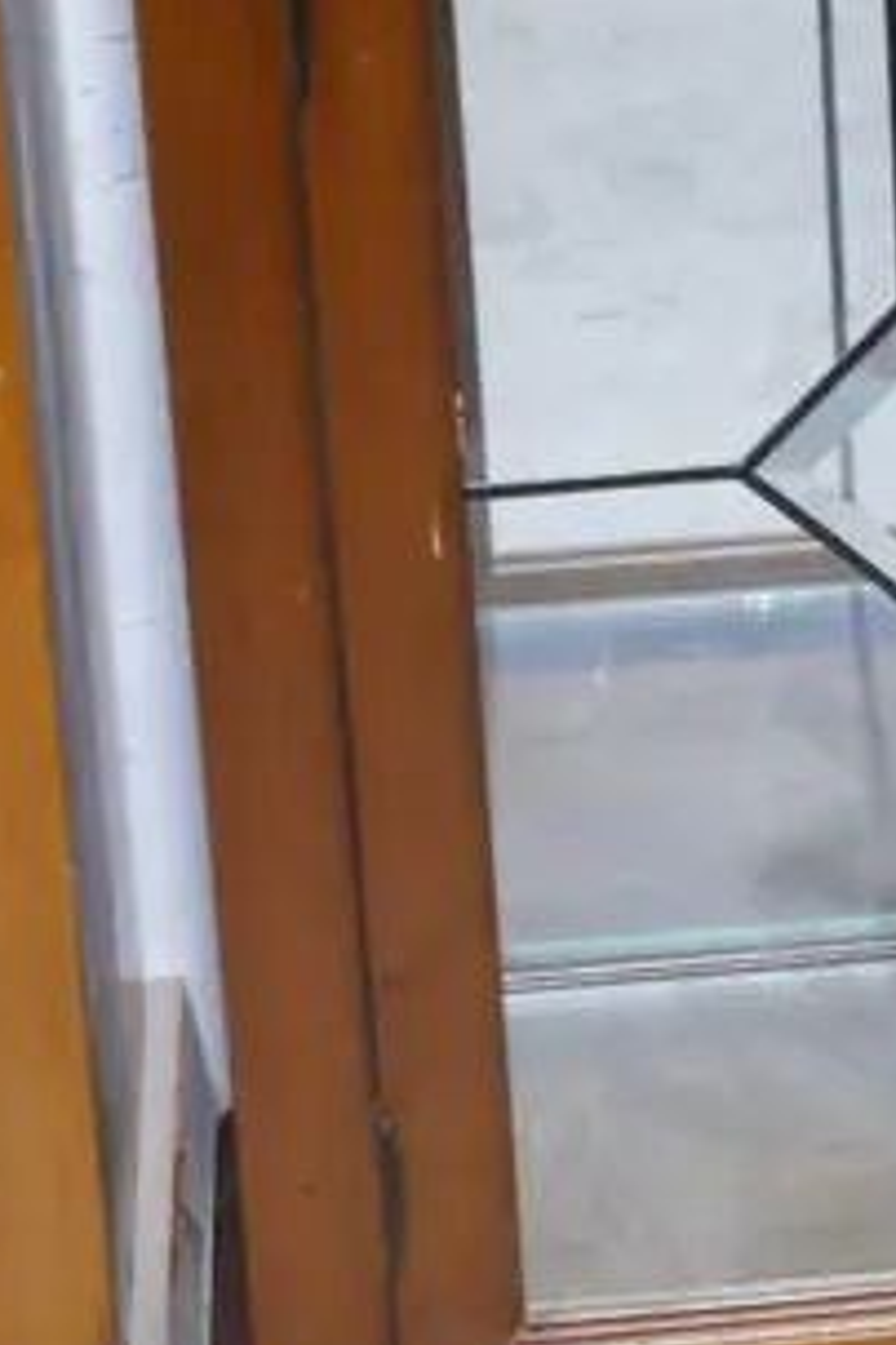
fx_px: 7615
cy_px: -151
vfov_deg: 10.0
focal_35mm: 204
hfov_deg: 6.6
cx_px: 1648
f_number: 5.4
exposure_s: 1/60
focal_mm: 29
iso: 1250
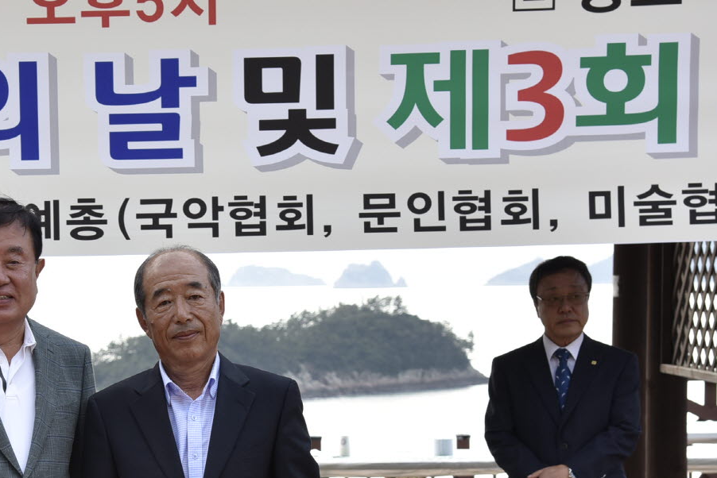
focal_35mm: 122
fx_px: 2430
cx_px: 95
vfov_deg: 11.2
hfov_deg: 16.6
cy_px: 399
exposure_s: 1/125
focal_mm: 50
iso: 200
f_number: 5.6
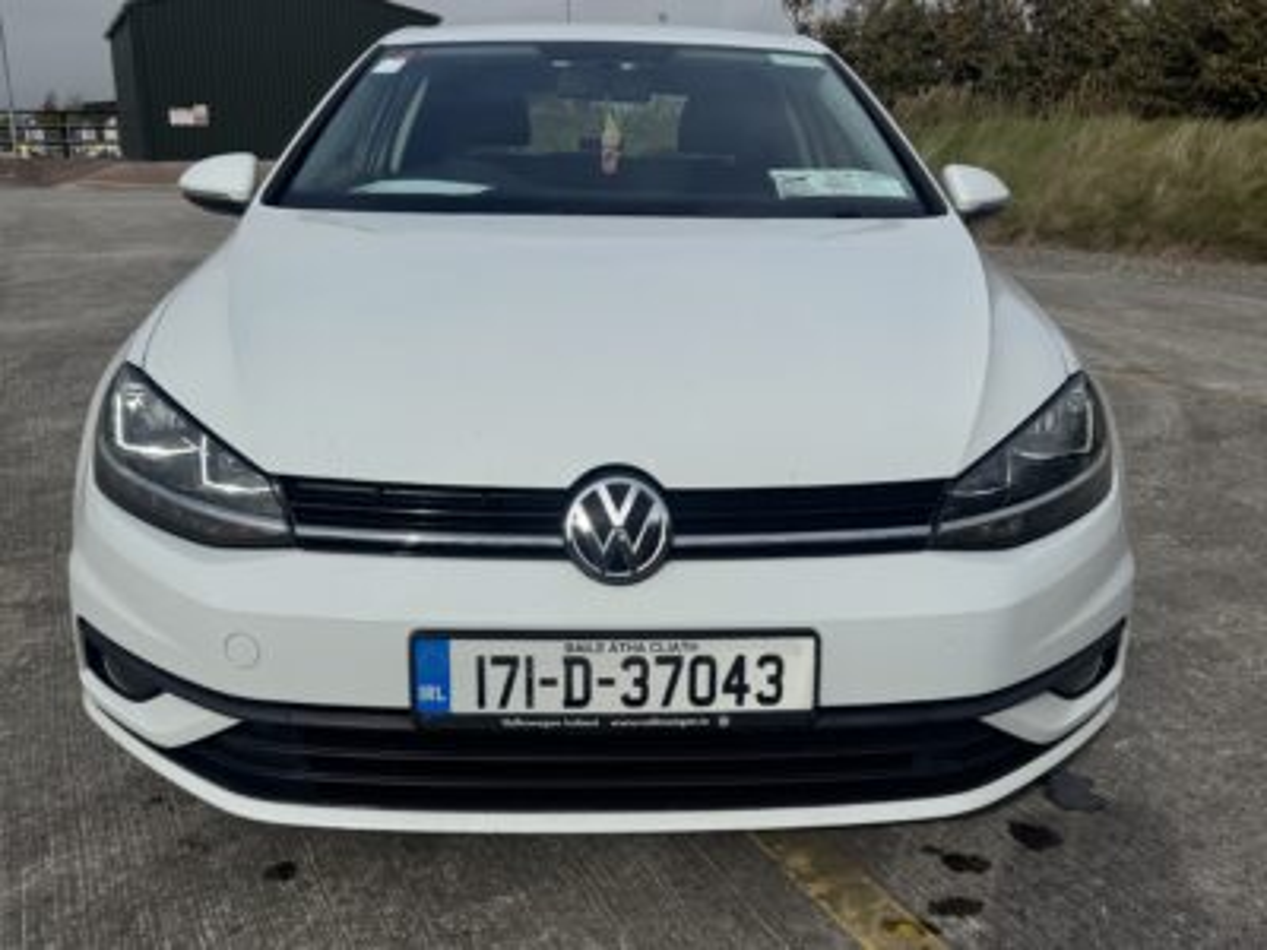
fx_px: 878
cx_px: 634
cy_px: 475
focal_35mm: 24
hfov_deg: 71.6
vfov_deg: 56.8
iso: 80
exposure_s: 1/7937
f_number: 1.78
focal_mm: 6.76
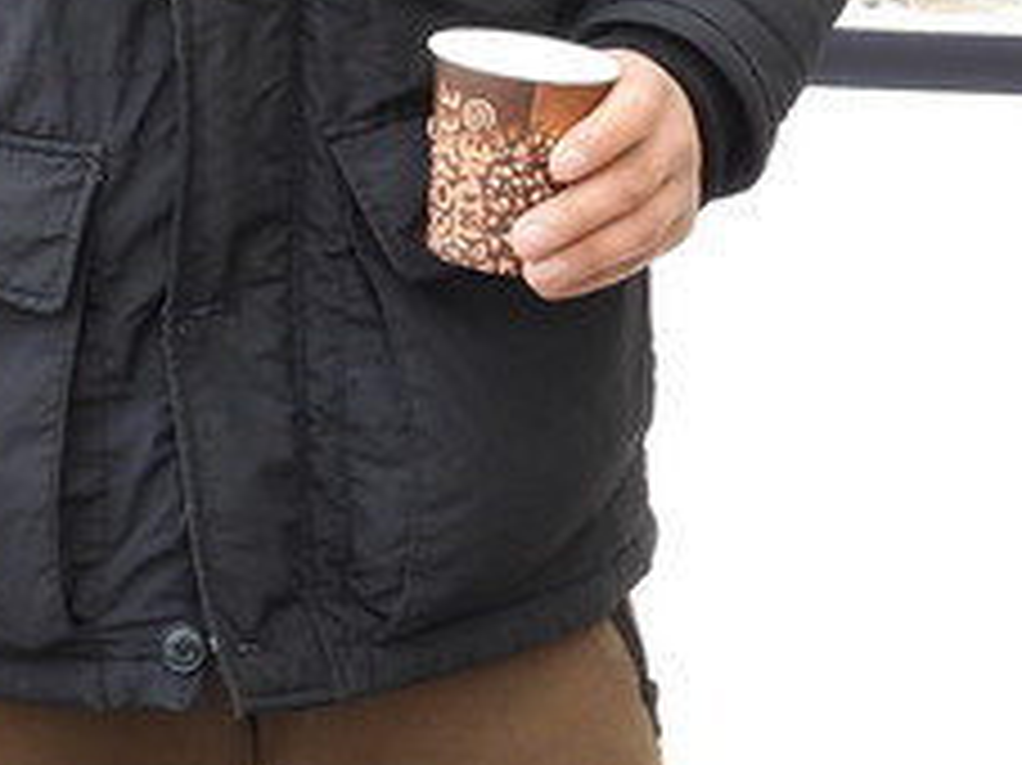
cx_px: 113
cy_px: 86
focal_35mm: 127
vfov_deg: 11.6
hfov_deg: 15.4
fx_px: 3748
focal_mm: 4.3
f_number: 2.8
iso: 100
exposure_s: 1/100
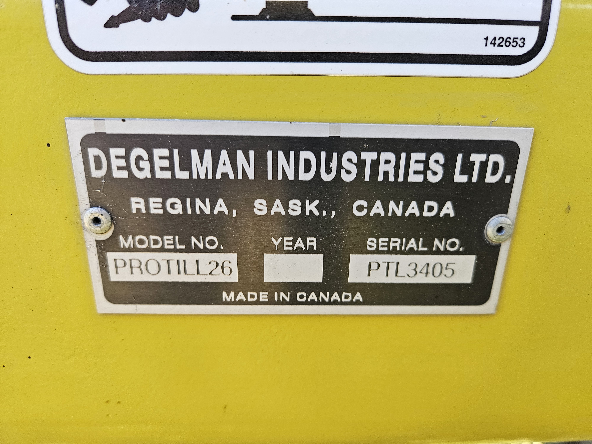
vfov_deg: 58.9
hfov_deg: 73.9
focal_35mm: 23
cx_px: 296
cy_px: 222
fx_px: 393
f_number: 1.8
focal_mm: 5.4
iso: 200
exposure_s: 1/359
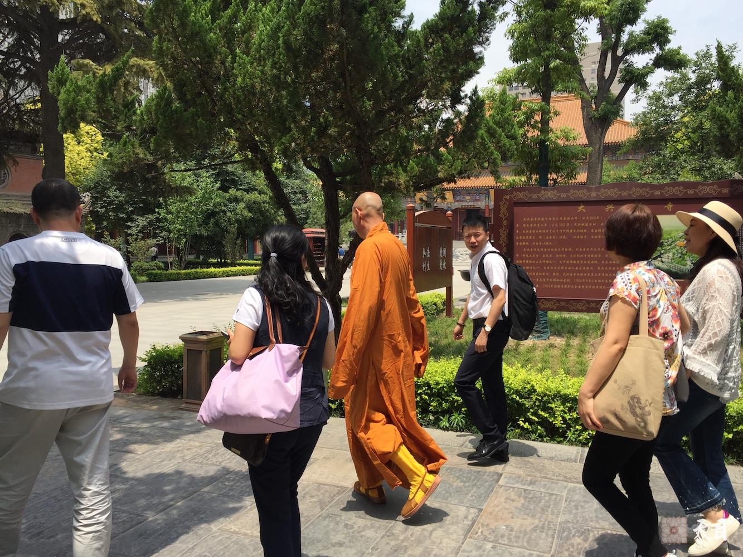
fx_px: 623
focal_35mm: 29
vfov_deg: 48.2
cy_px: 278
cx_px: 372
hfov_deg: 61.7
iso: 32
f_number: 2.2
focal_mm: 4.15
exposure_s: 1/1319
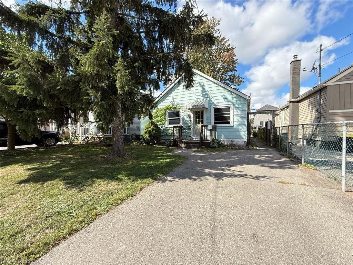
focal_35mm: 14
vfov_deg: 85.7
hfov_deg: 102.1
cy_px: 132
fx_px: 143
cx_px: 176
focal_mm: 2.22
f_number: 2.2
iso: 50
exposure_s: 1/638
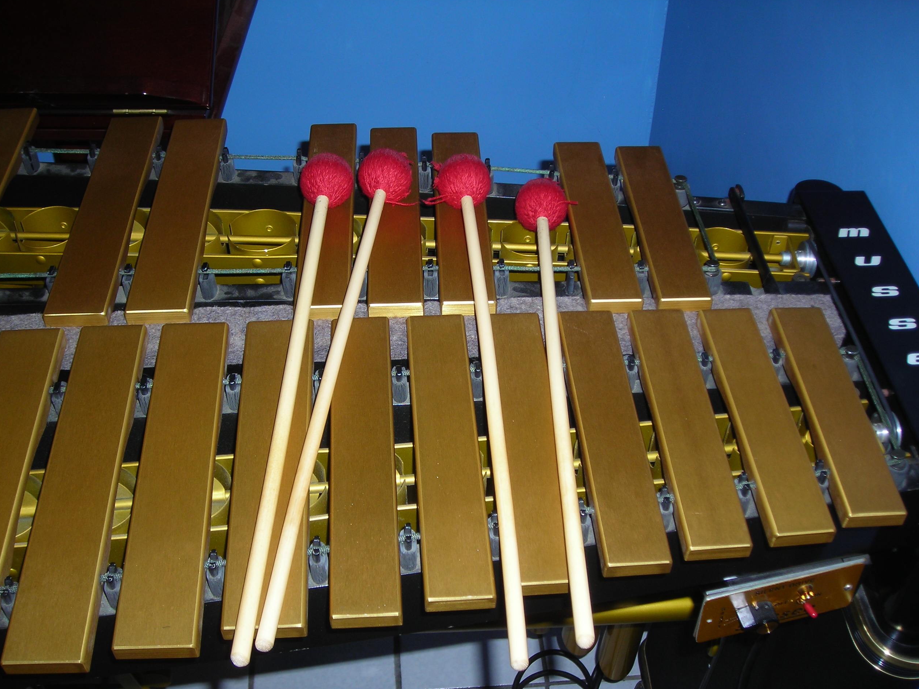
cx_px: 456
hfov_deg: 47.9
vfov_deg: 36.8
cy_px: 349
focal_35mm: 39
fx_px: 1035
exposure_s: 1/60.1
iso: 50
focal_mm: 6.3
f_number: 3.2
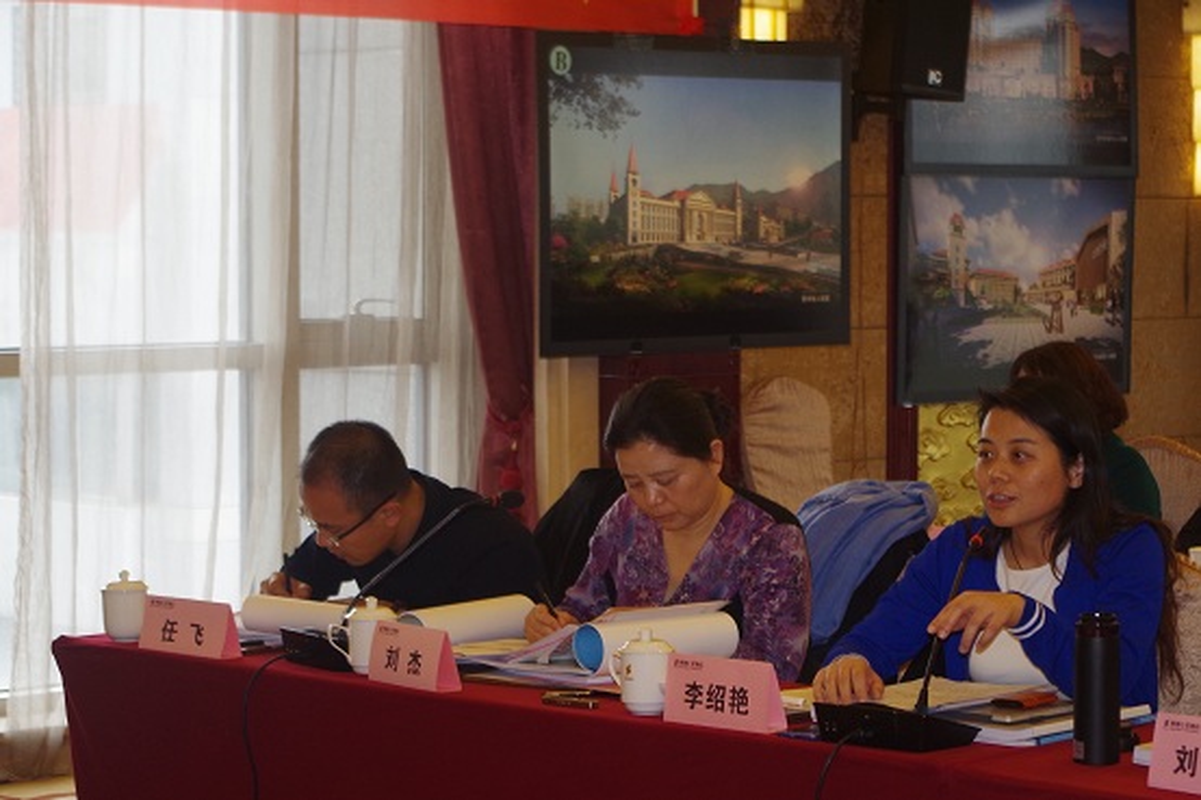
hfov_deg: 24.8
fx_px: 2735
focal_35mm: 82
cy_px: 400
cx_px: 600
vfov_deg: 16.6
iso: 400
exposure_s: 1/40
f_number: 5.6
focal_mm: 55
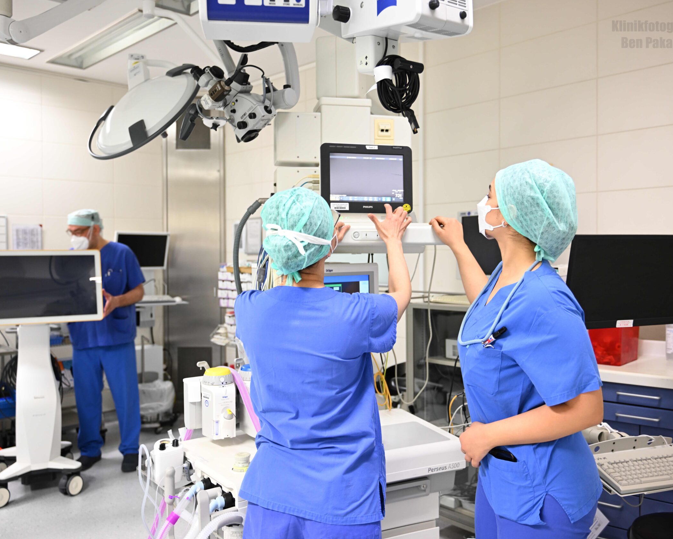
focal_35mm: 32
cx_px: 346
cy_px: 266
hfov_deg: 55.6
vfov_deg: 45.8
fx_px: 637
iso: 640
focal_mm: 28
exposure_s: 1/40
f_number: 2.8
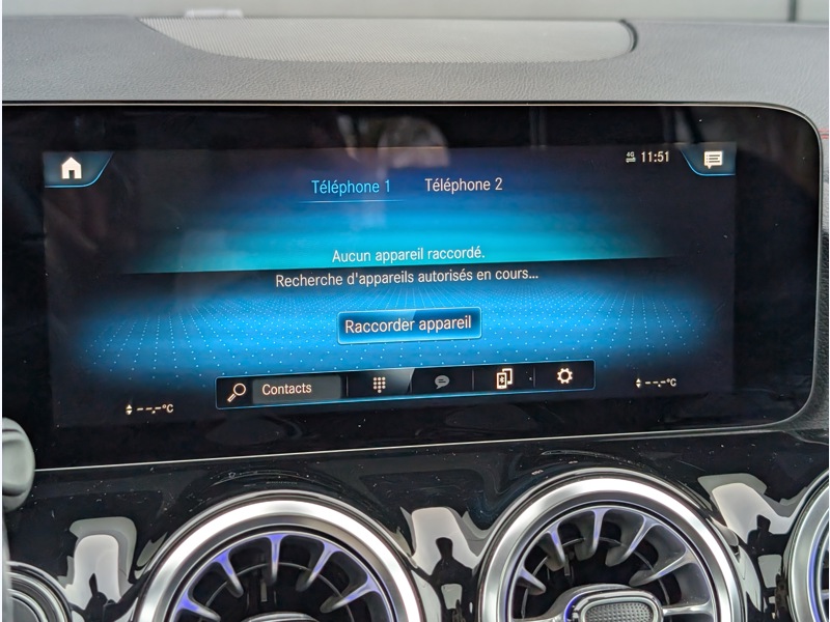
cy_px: 311
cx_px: 415
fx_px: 1175
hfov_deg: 38.9
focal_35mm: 49
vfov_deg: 29.7
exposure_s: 1/350
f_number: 1.68
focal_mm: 6.9
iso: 184
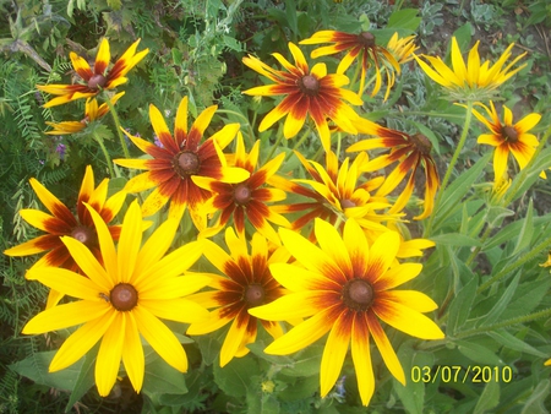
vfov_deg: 38.7
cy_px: 207
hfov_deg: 50.1
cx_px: 276
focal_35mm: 37
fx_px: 589
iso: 80
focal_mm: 6.2
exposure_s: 1/41.2
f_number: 2.8
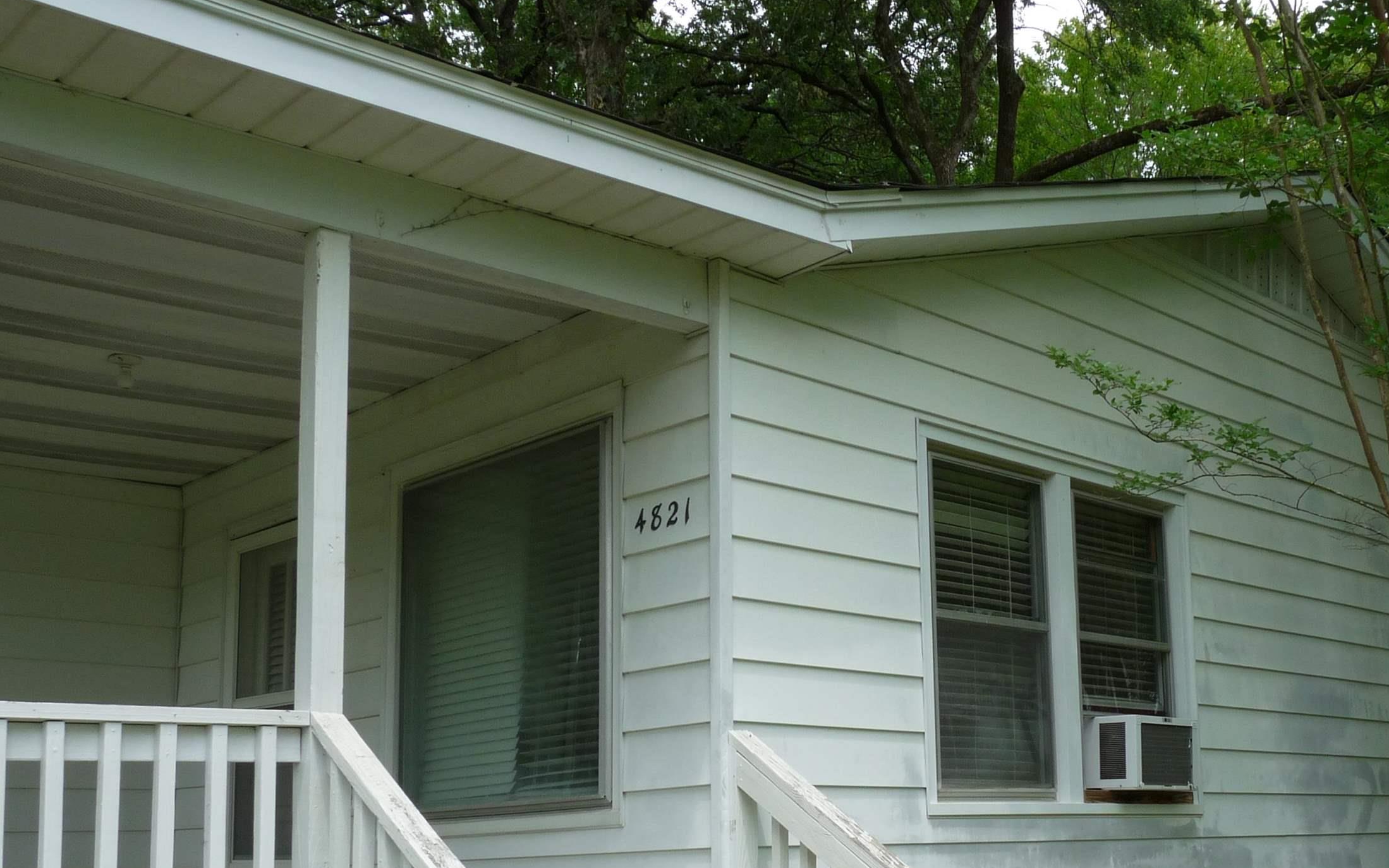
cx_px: 950
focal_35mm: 40
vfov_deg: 31.3
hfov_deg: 48.3
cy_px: 673
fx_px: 1514
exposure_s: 1/200
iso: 100
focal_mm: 4.8
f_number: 5
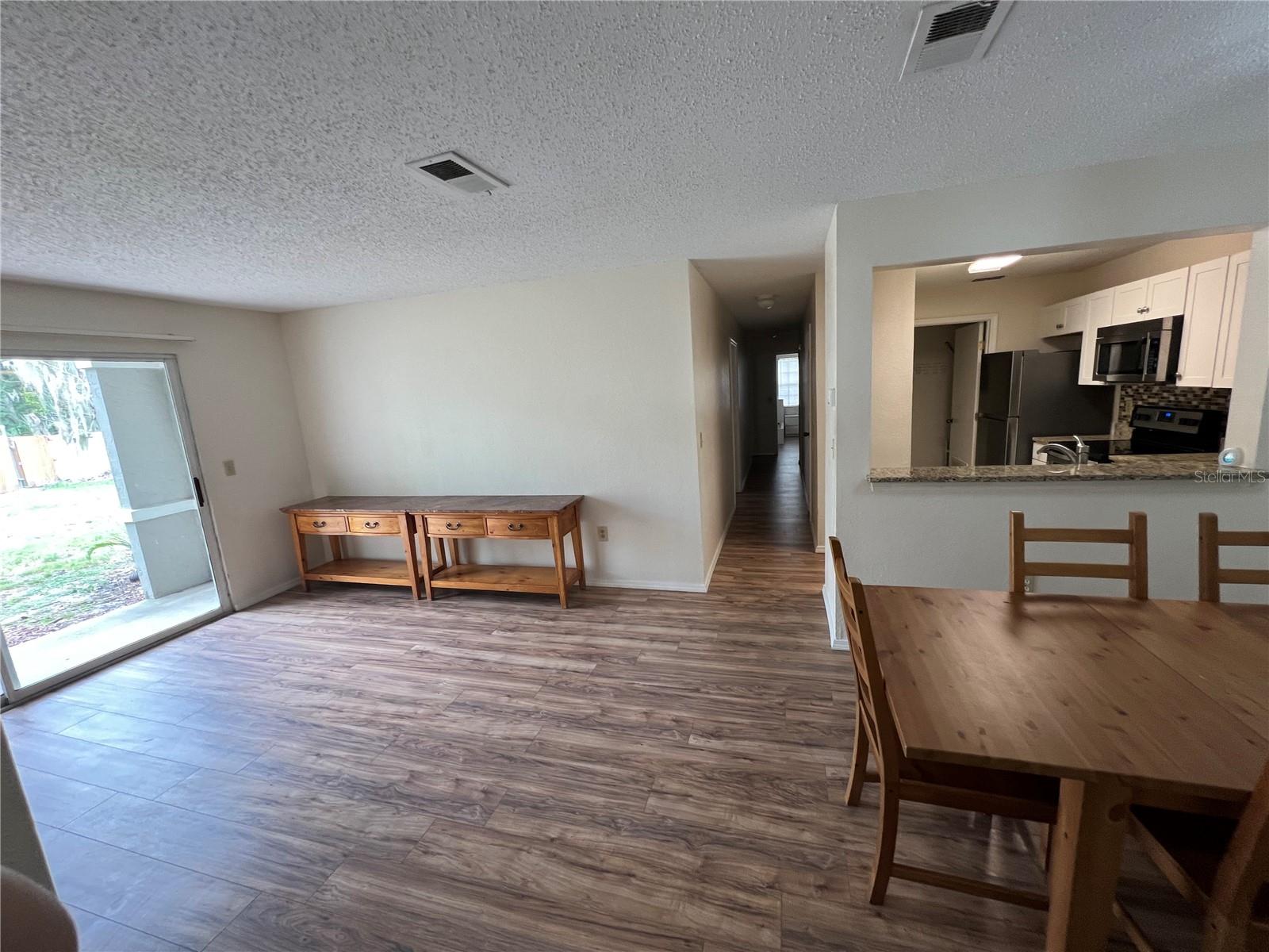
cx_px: 634
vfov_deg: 89.9
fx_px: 477
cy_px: 476
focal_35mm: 13
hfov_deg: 106.2
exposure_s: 1/60
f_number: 1.8
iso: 125
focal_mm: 1.57
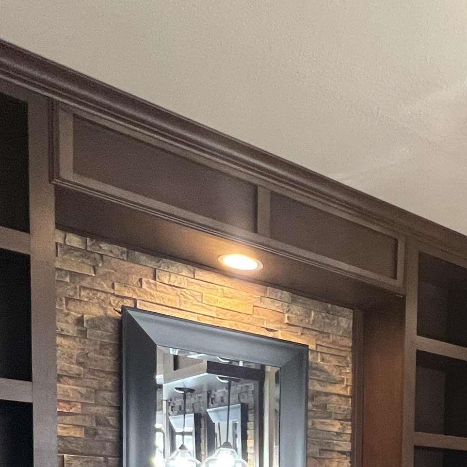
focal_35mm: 39
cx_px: 527
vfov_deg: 34.9
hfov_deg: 35.8
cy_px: 548
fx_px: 595
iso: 200
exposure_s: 1/60
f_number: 1.8
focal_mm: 1.57
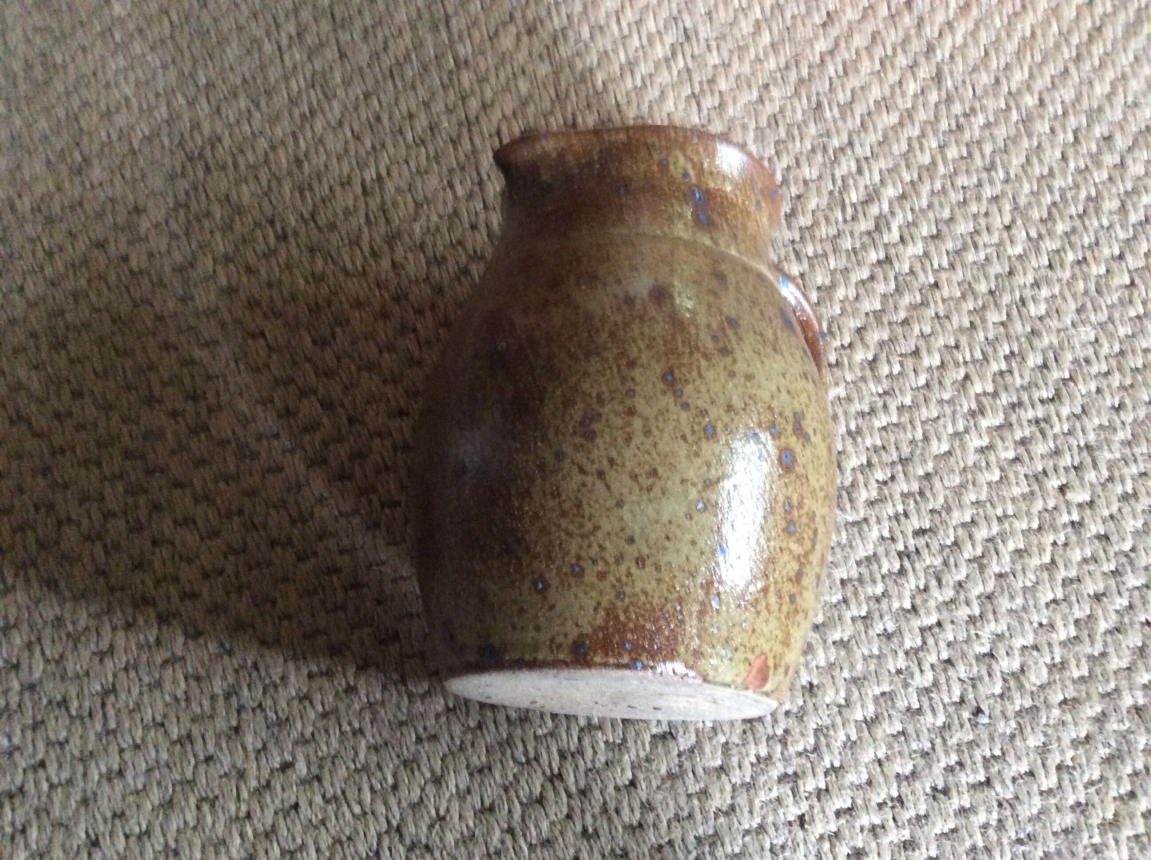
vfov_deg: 44.1
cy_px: 430
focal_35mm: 32
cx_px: 576
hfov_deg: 56.9
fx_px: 1062
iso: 320
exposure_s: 1/17
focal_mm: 3.3
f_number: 2.4
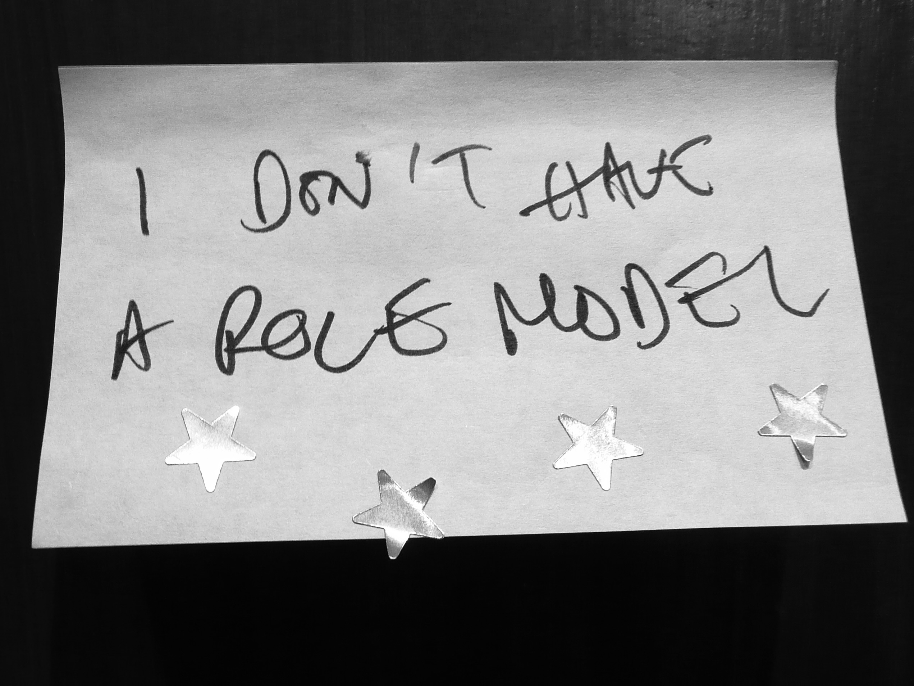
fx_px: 792
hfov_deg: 60.0
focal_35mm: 30
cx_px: 457
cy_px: 343
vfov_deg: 46.8
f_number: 3.4
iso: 200
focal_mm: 4.9
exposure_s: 1/13
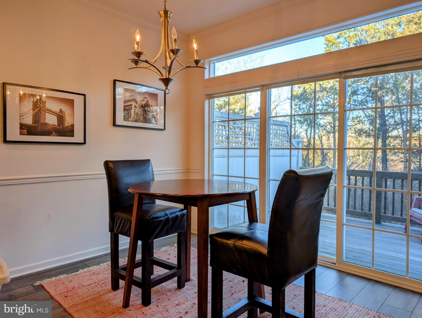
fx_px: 293
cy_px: 159
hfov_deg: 71.5
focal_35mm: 24
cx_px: 211
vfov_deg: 56.9
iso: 20
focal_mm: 6.9
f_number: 1.68
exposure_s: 1/120
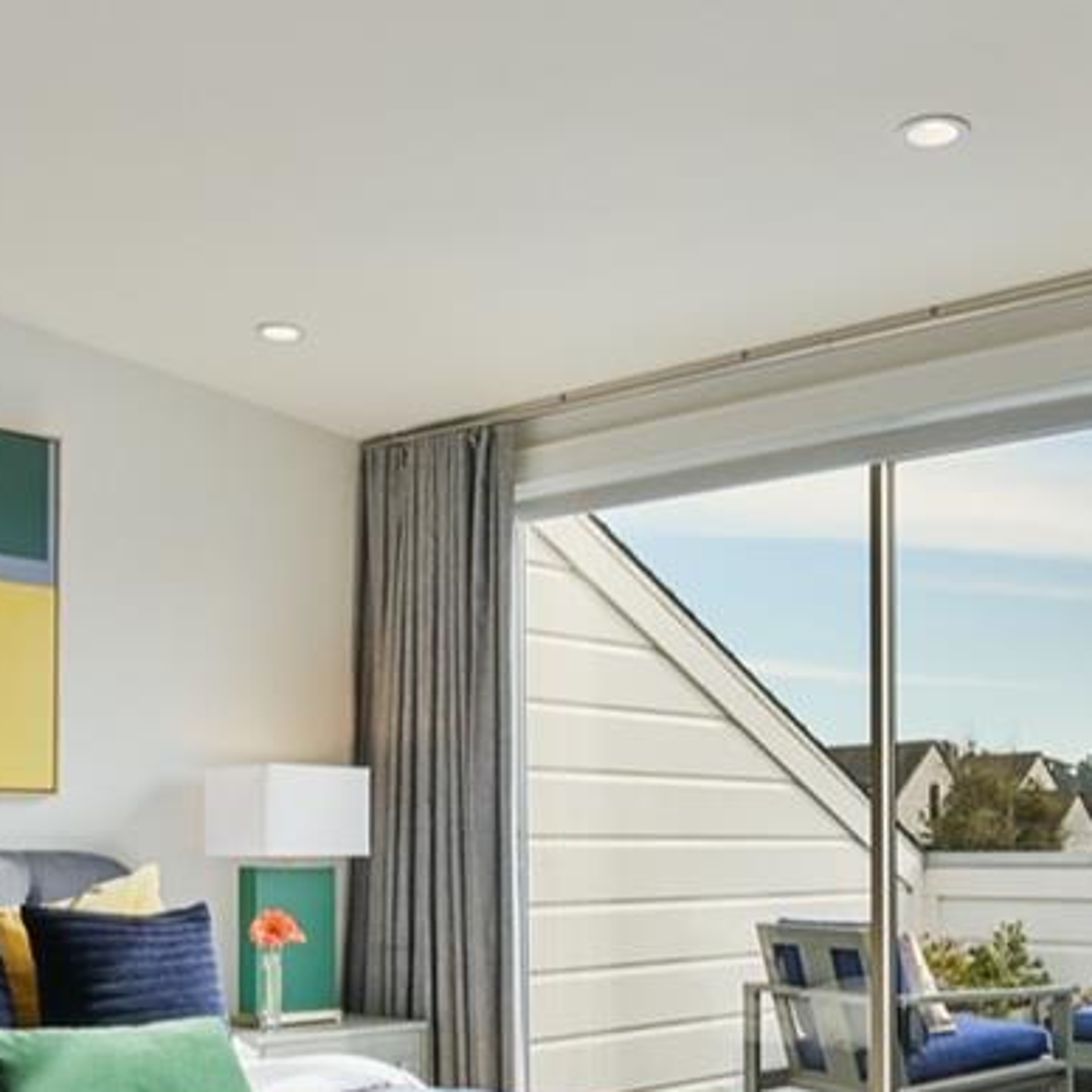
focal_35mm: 46
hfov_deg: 36.8
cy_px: 905
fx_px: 1642
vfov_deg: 35.4
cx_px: 515
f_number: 11
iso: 400
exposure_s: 1/60
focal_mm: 14
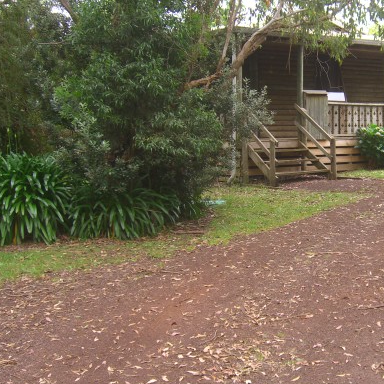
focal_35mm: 56
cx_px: 296
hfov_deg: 30.0
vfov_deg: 30.5
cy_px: 172
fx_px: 703
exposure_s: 1/80
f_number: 2.8
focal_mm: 7.9
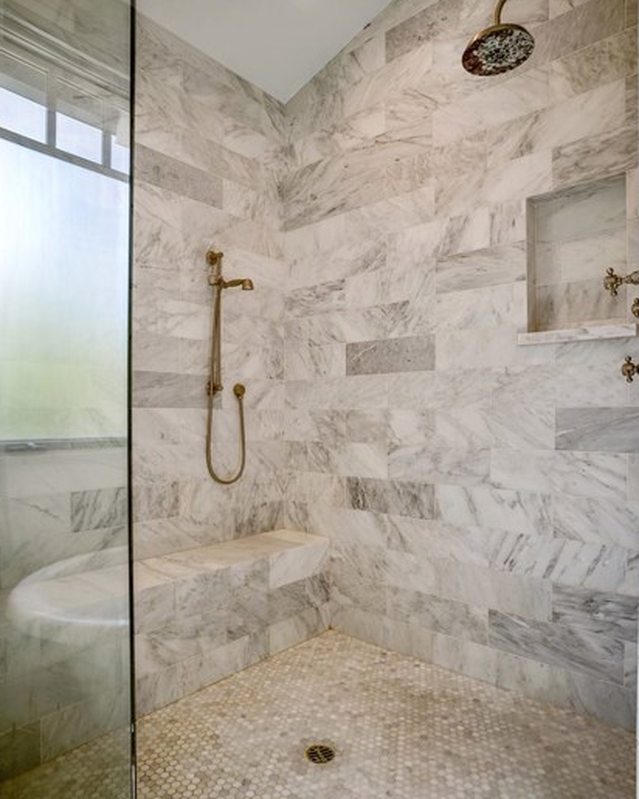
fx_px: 496
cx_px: 310
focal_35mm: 21
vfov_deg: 77.6
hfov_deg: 65.5
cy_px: 414
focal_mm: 18
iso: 125
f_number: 8
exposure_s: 1/100
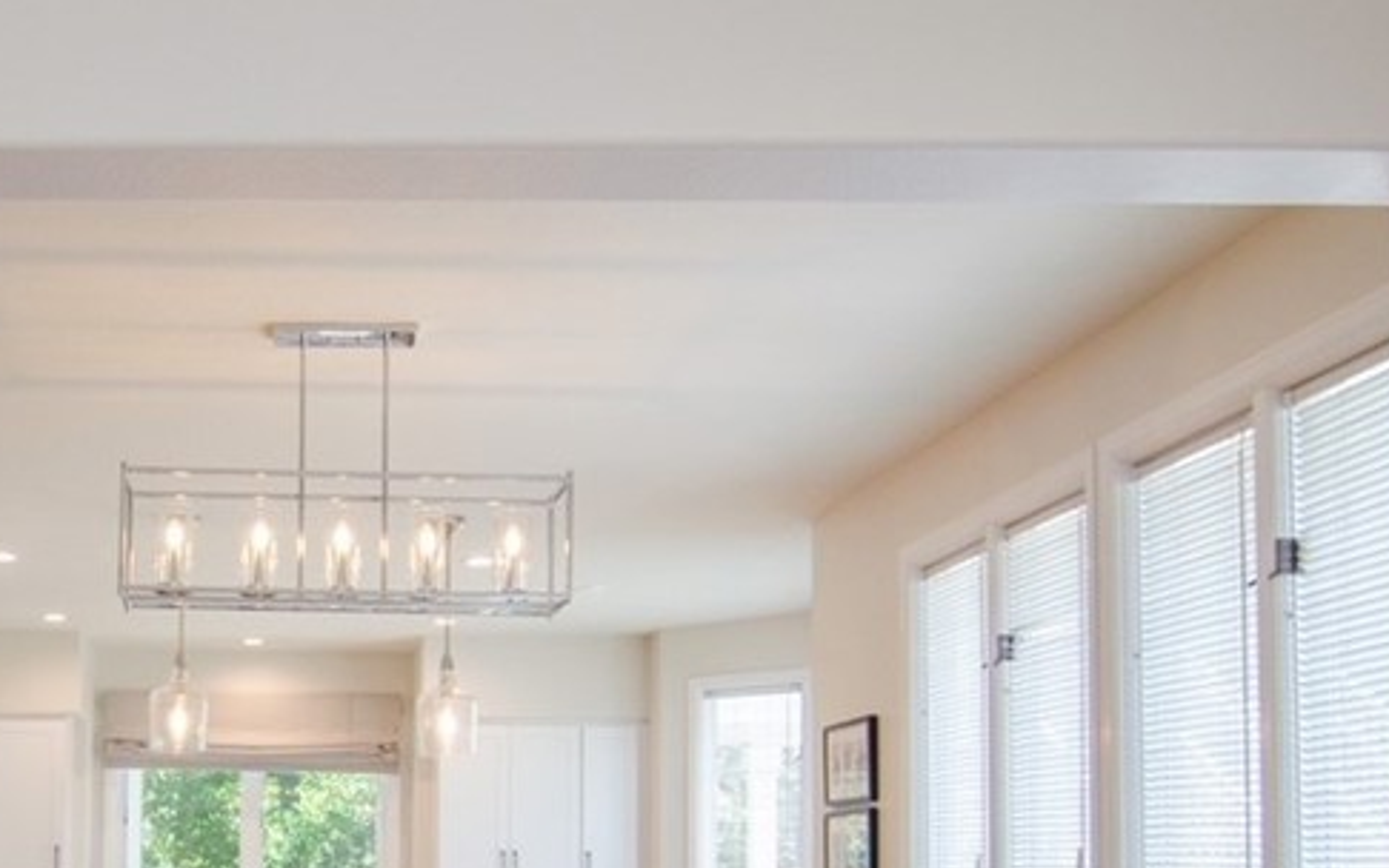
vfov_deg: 27.5
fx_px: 1704
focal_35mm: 45
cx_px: 232
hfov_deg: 41.9
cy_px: 799
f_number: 5.6
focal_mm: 14
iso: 250
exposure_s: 1/125
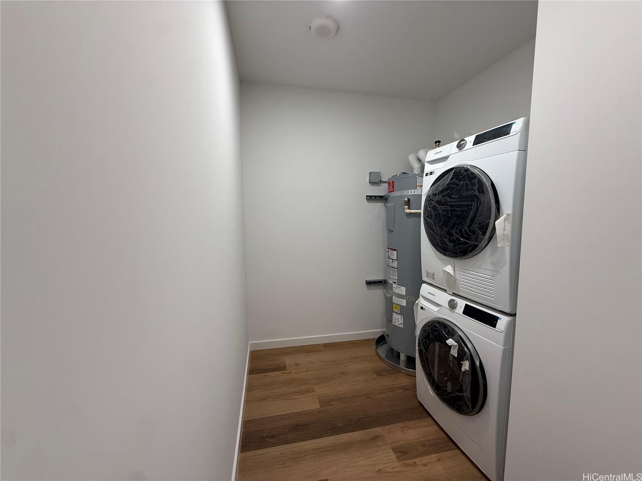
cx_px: 321
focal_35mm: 14
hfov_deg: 102.1
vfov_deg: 85.7
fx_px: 260
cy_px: 240
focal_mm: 2.22
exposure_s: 1/120
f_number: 2.2
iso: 250
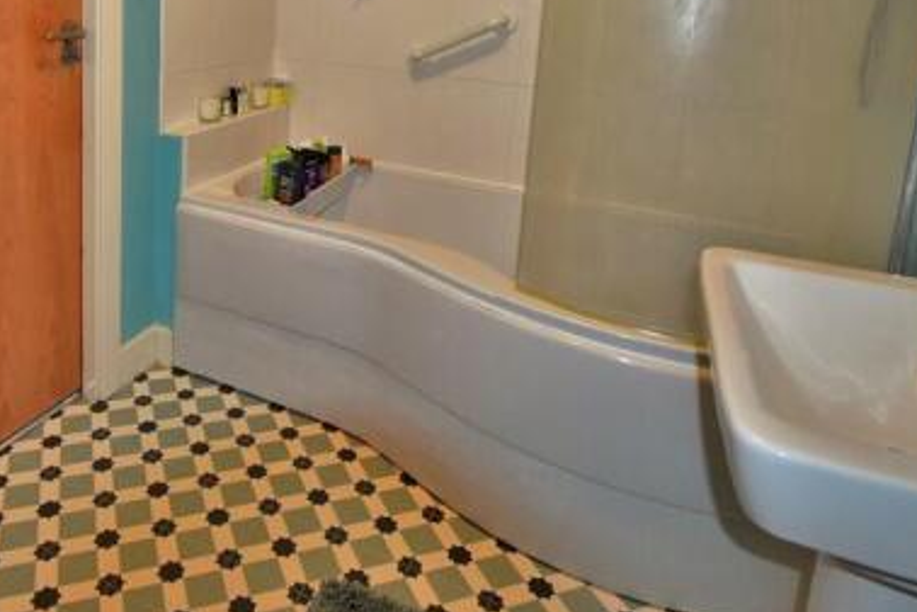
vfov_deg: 46.4
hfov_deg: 67.5
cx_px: 304
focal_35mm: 26
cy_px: 103
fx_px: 662
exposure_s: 1/60
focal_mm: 10
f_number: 4.5
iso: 800
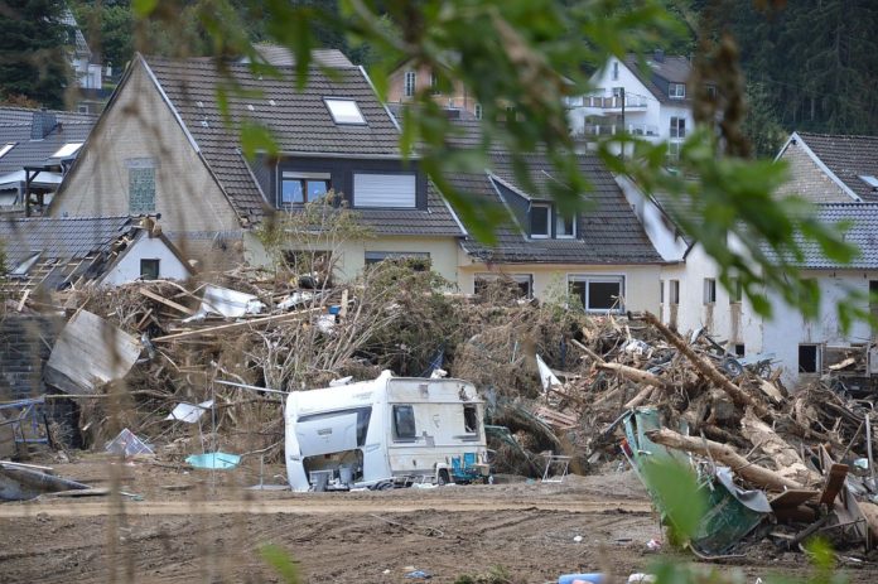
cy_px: 292
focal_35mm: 158
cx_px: 439
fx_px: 3838
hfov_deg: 13.0
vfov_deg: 8.7
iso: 450
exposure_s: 1/500
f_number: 5.6
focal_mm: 105
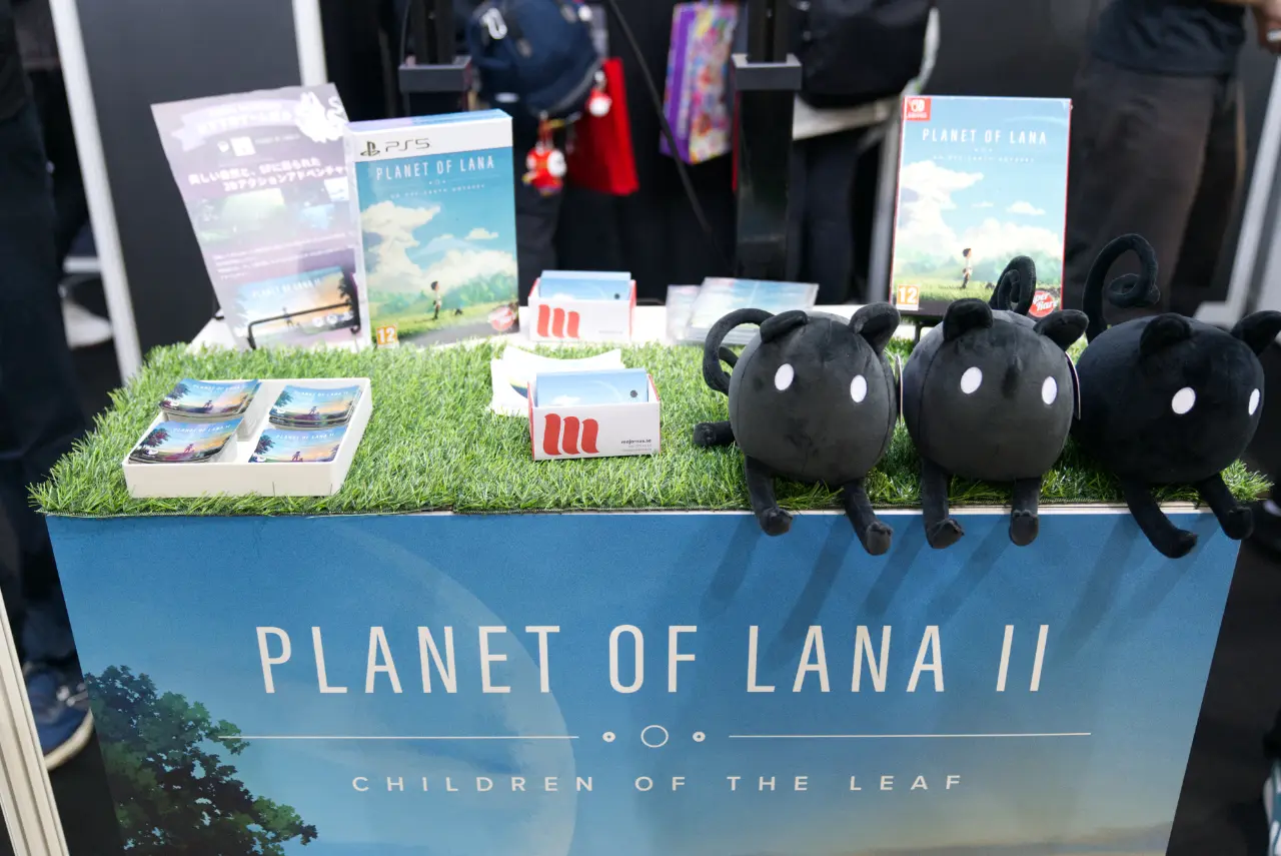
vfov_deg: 38.9
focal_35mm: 34
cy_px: 428
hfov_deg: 55.8
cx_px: 640
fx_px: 1210
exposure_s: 1/100
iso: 1000
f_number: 3.2
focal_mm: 34
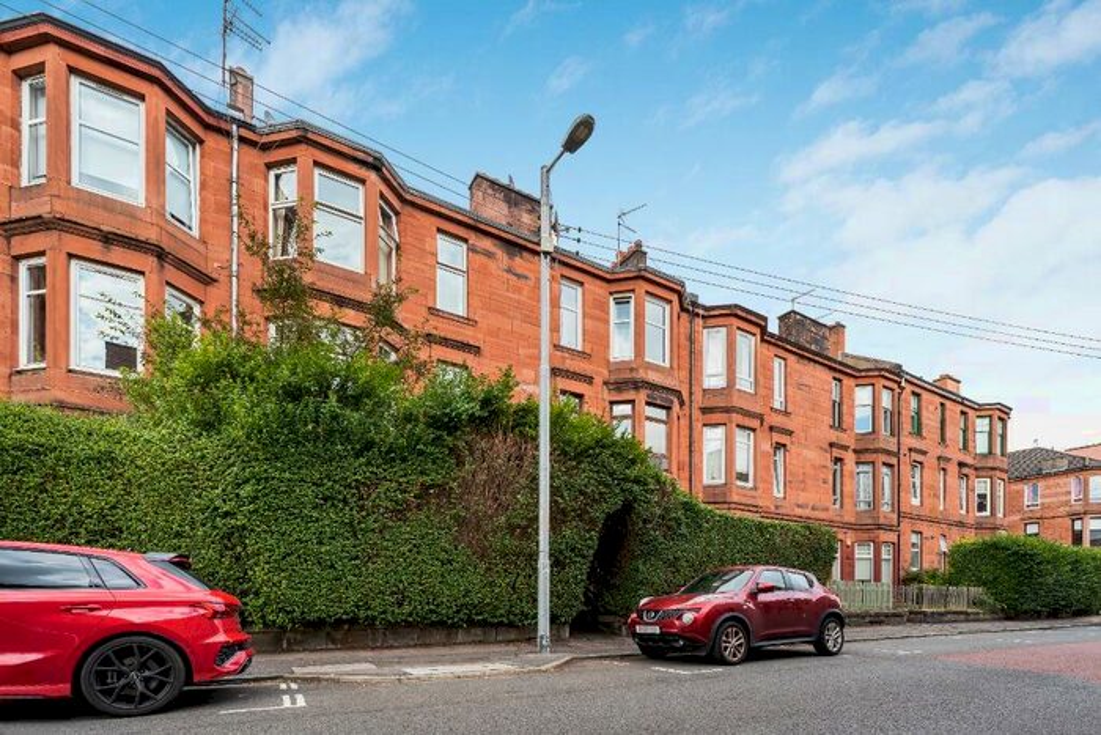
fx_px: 492
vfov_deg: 73.4
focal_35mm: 16
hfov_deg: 96.4
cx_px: 550
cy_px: 368
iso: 200
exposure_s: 1/15
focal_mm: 16.1
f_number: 10
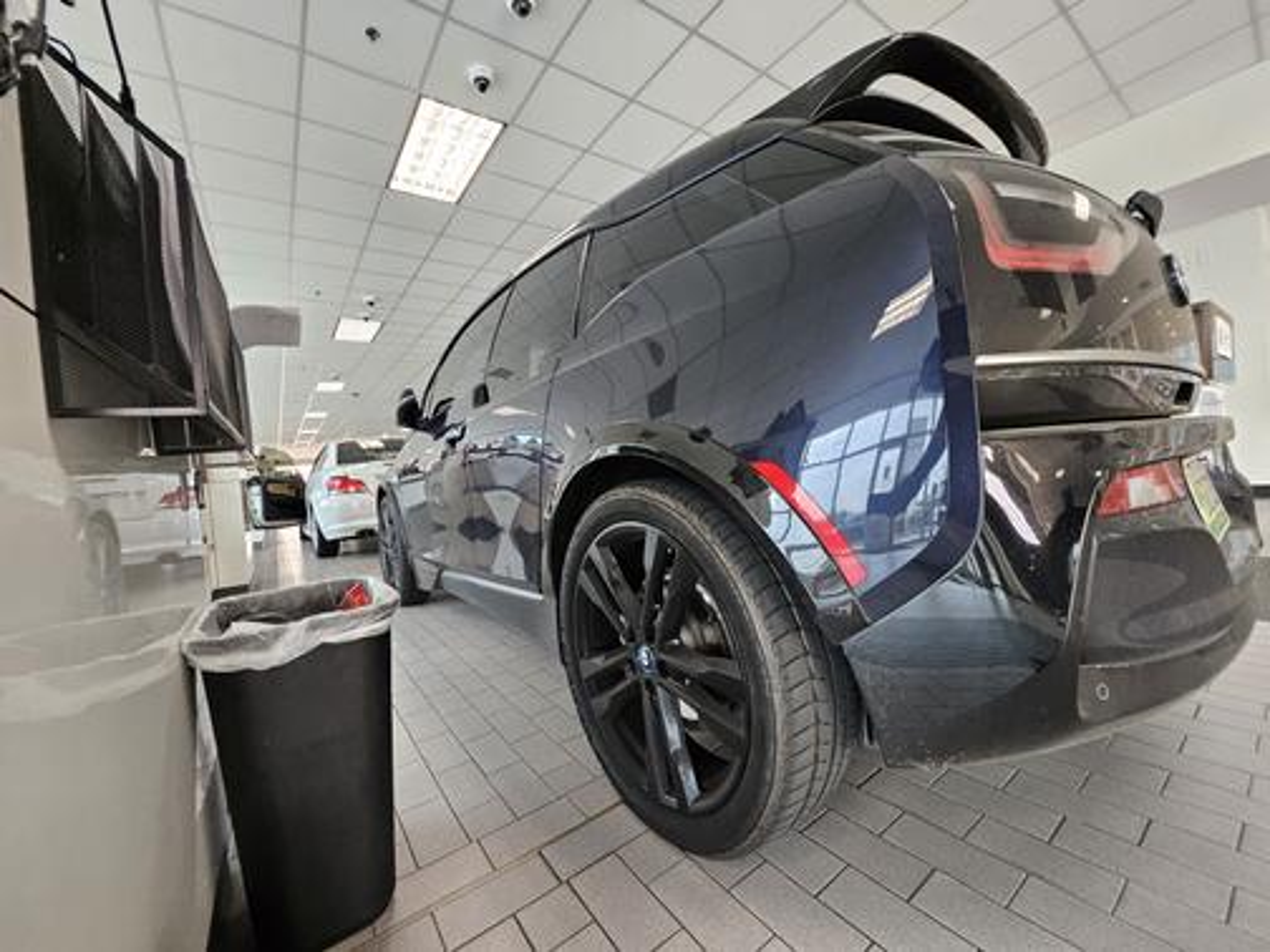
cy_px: 476
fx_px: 477
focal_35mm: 13
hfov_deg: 106.2
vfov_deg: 89.9
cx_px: 635
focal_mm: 1.74
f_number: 2.2
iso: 250
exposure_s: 1/60
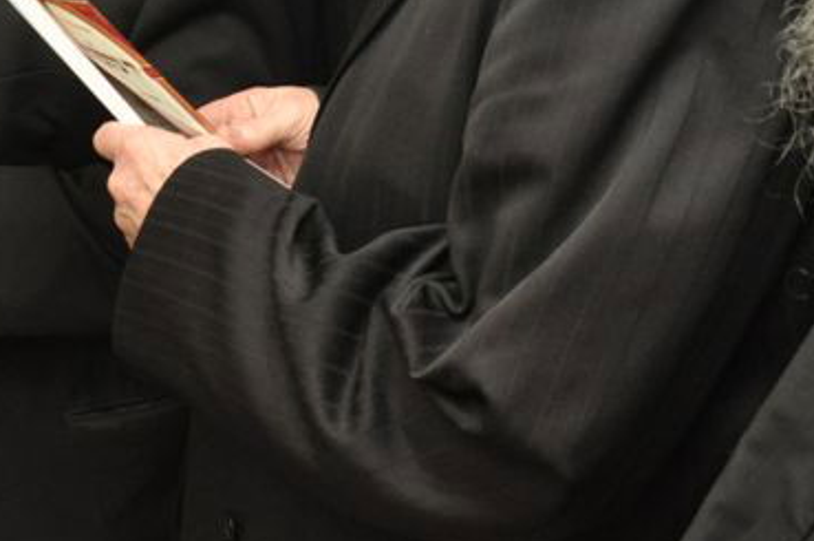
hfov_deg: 26.1
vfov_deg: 17.3
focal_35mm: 75
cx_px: 73
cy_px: -108
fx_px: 1694
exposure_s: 1/60
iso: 800
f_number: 5.6
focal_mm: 18
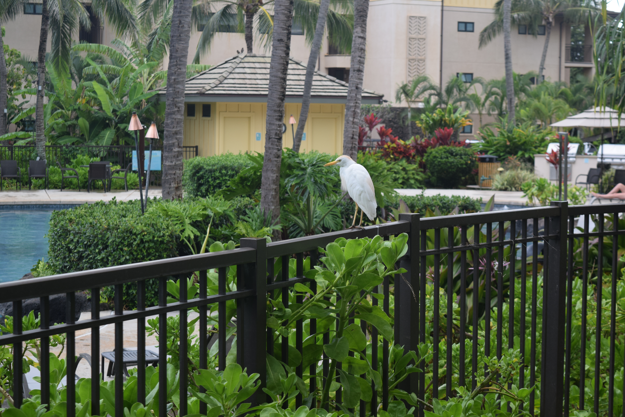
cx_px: 312
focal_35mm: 82
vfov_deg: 16.6
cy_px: 208
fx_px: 1432
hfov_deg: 24.6
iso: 400
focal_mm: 55
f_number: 6.3
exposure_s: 1/160
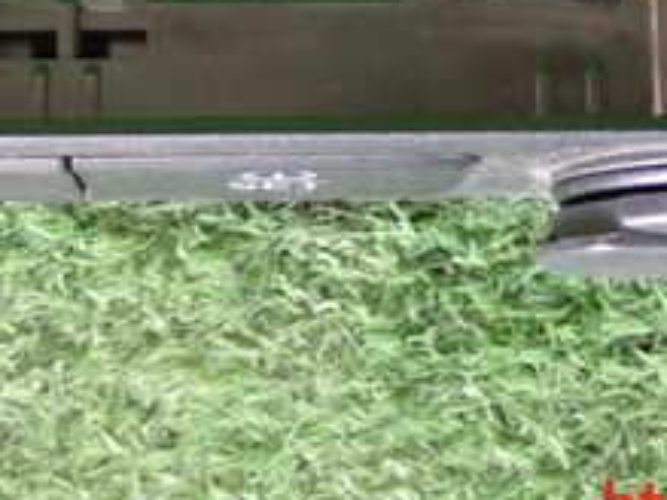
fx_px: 2484
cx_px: 378
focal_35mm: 129
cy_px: -137
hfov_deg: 15.3
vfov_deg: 11.2
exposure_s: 1/15
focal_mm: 8.4
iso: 800
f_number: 3.1
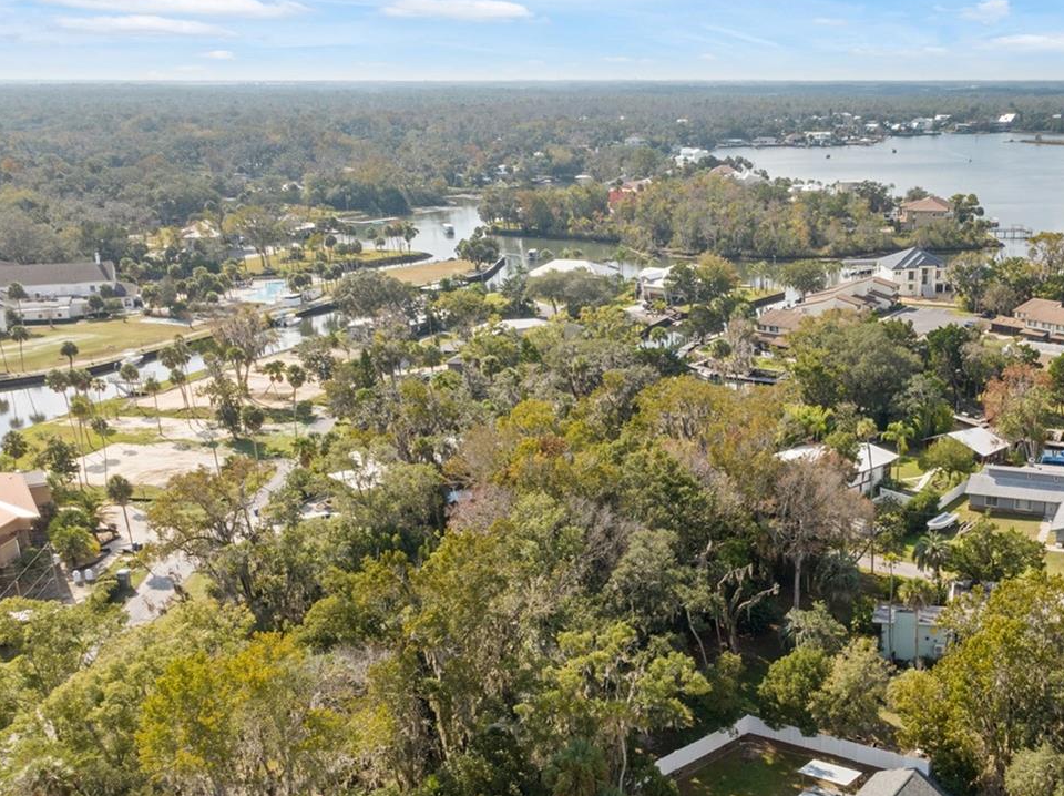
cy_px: 529
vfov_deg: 35.6
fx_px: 1228
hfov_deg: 45.5
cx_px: 777
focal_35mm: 40
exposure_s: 1/240
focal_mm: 12.29
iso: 200
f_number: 11
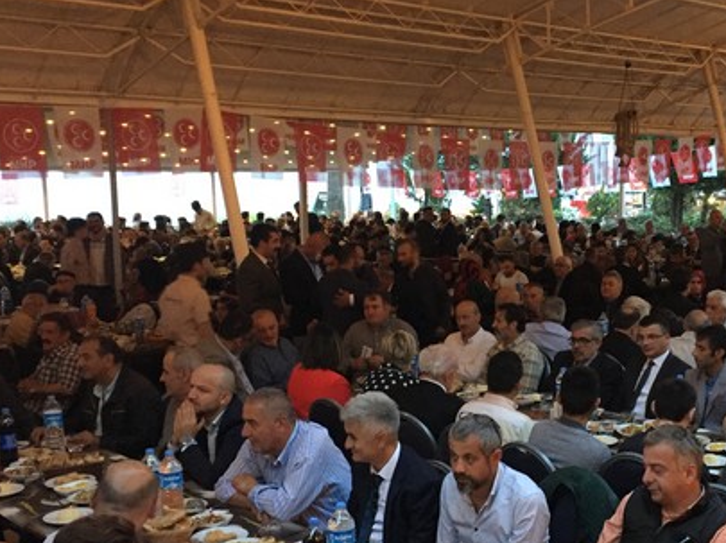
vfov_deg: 30.1
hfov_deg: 39.0
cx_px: 514
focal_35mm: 48
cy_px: 346
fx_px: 1006
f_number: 2.2
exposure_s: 1/17
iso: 320
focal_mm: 4.15
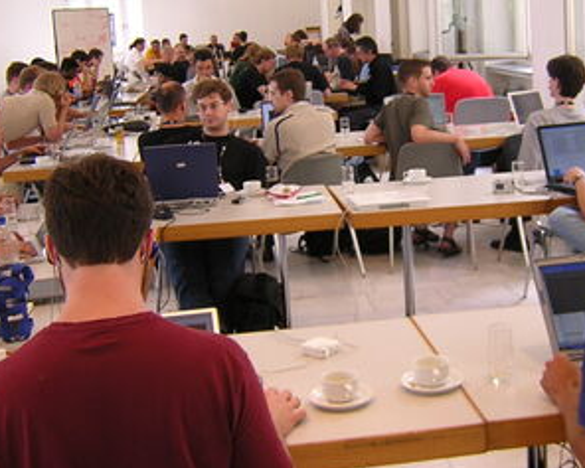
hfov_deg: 32.9
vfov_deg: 26.6
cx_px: 354
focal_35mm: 57
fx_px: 987
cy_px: 164
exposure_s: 1/39.1
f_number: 2.6
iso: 100
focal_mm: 4.7
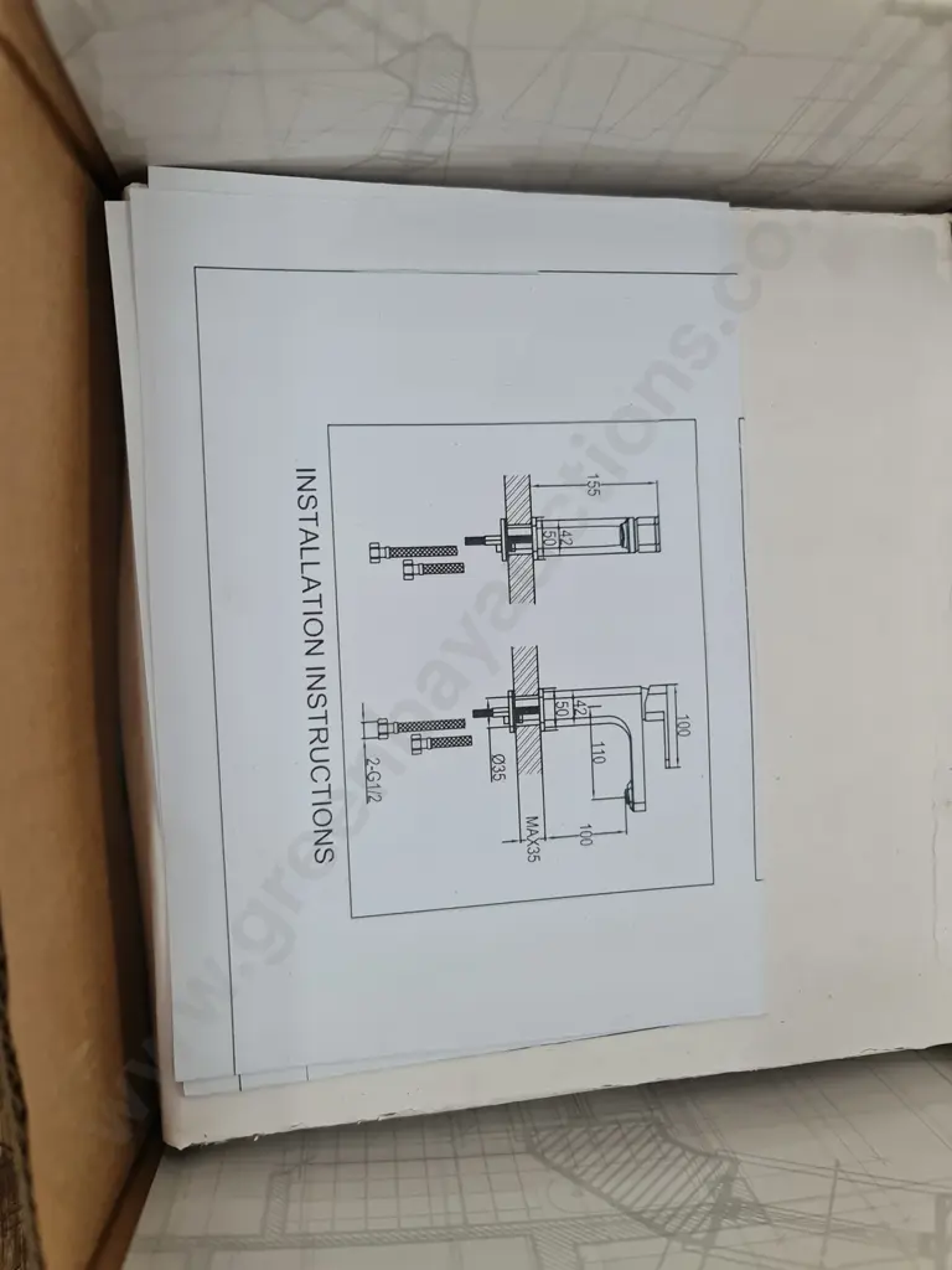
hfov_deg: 54.9
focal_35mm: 25
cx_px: 476
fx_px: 917
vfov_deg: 69.4
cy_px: 635
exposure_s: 1/120
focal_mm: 7
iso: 80
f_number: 1.8
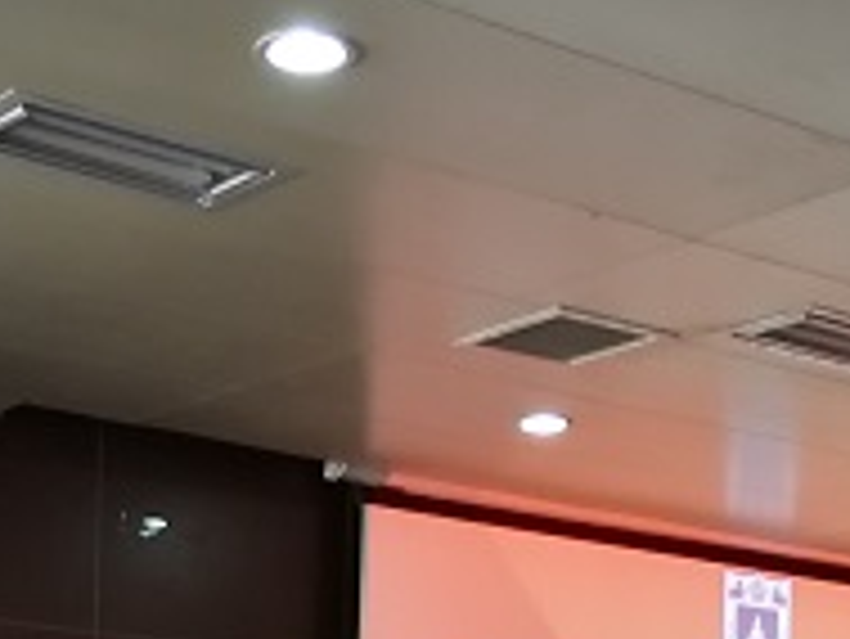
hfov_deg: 22.8
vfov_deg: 16.1
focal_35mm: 85
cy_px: 911
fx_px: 2089
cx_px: 234
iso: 400
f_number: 2.2
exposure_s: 1/50
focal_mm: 3.95
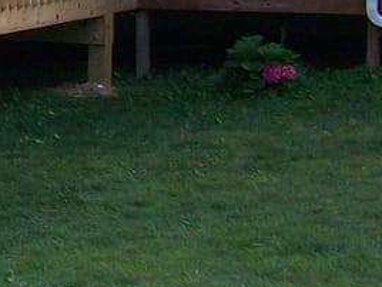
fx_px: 1865
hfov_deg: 10.8
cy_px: -146
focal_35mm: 169
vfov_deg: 8.6
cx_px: -353
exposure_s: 1/60
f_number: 2.8
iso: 102
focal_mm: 5.7
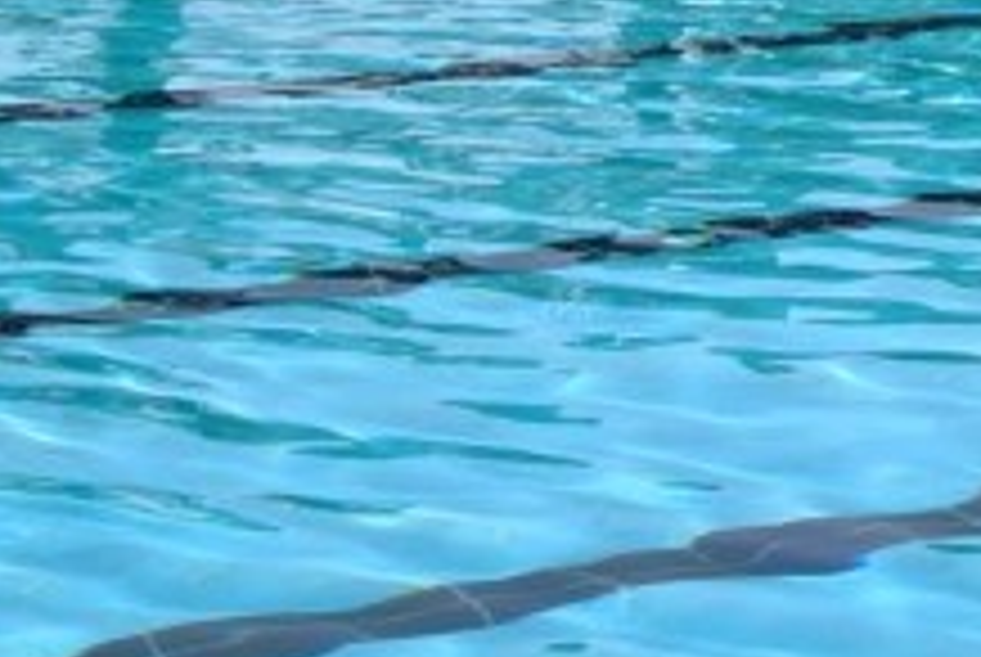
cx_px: 1852
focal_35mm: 189
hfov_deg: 10.2
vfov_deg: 7.1
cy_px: -410
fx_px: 5157
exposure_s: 1/320
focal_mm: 24
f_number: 9
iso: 100
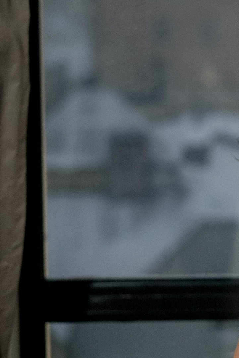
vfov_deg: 11.6
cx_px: 397
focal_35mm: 177
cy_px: 118
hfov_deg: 7.6
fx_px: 1763
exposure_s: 1/160
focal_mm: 50
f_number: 1.8
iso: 1000
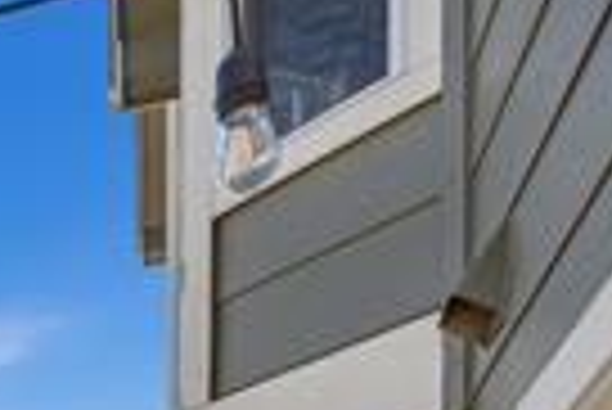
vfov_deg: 13.4
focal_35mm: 80
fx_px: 1361
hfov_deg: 19.0
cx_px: -504
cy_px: 928
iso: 100
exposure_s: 1/125
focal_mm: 17
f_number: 9
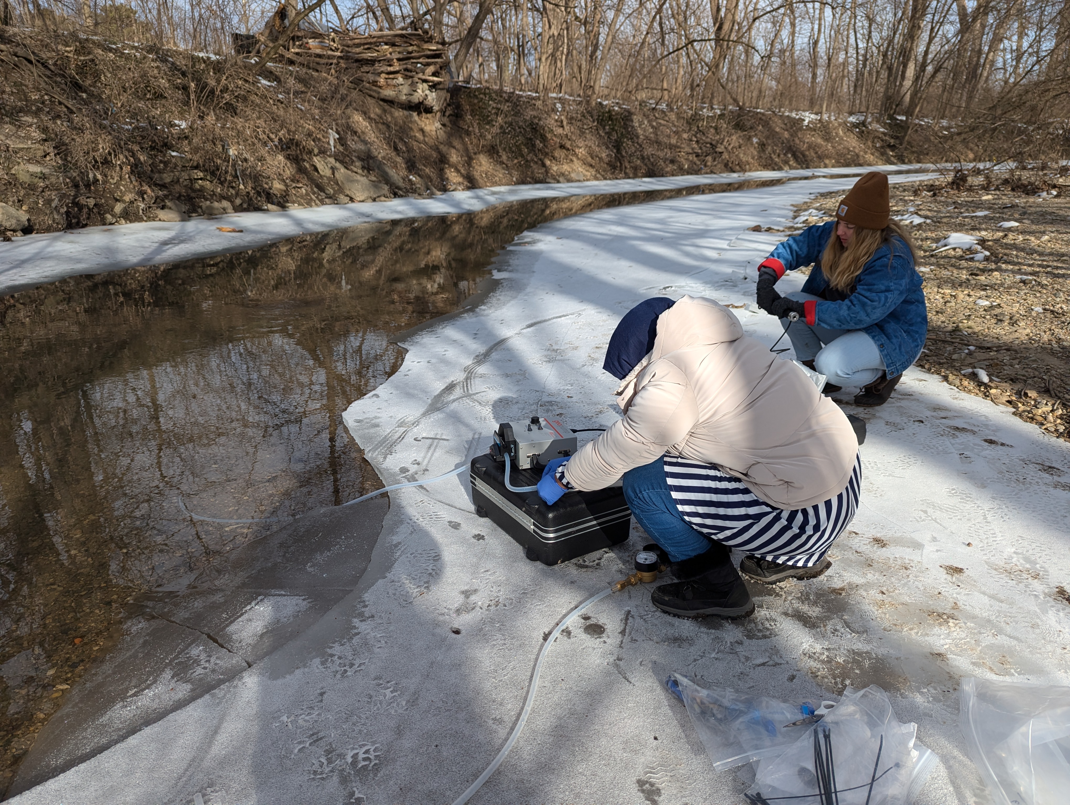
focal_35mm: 24
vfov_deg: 56.9
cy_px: 402
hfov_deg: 71.5
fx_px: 743
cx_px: 535
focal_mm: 6.81
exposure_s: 1/2463
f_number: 1.85
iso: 49
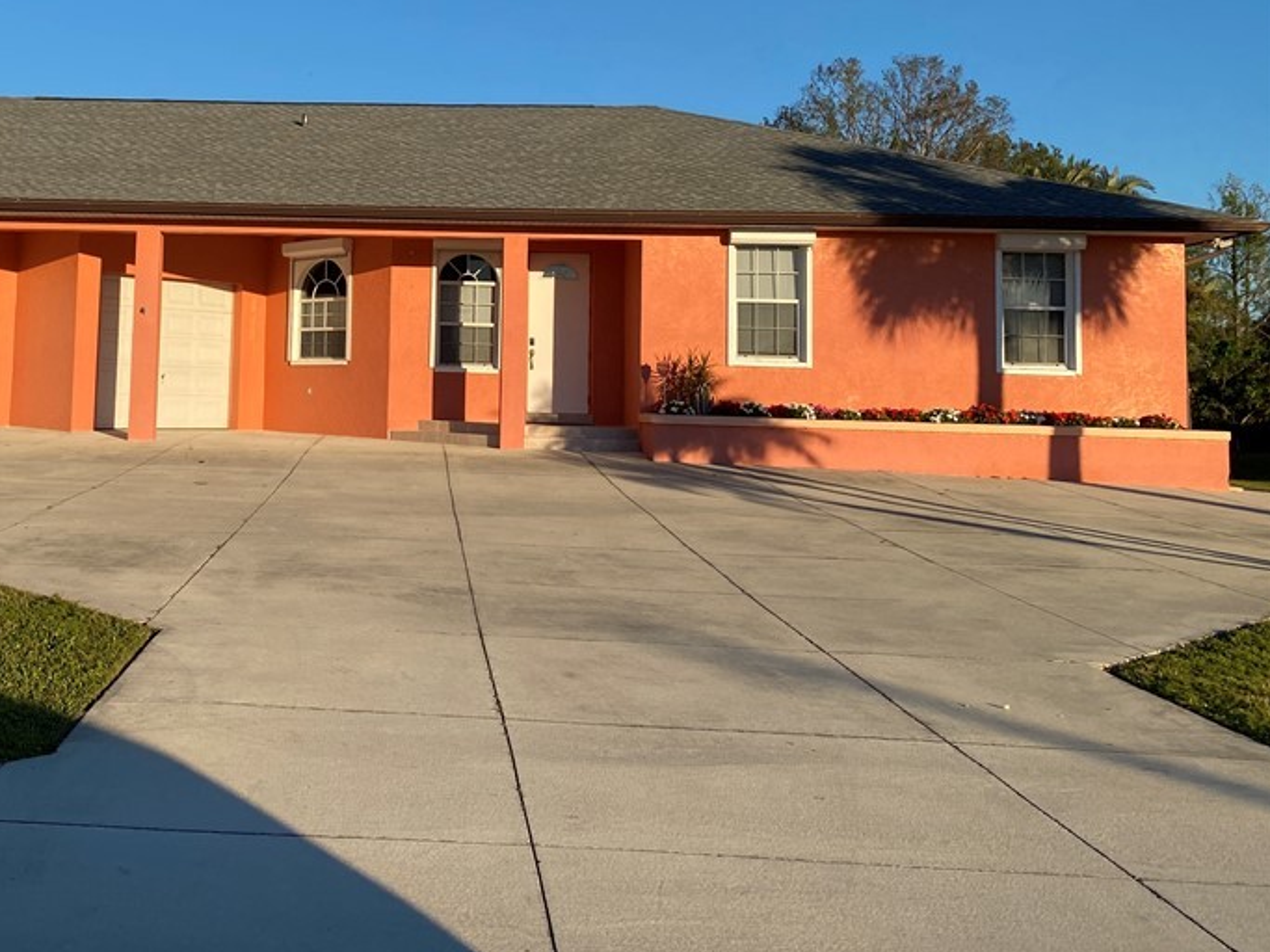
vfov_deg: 36.2
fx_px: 1431
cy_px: 268
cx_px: 327
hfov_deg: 46.3
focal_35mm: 39
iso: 32
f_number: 1.8
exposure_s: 1/2141
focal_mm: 4.25
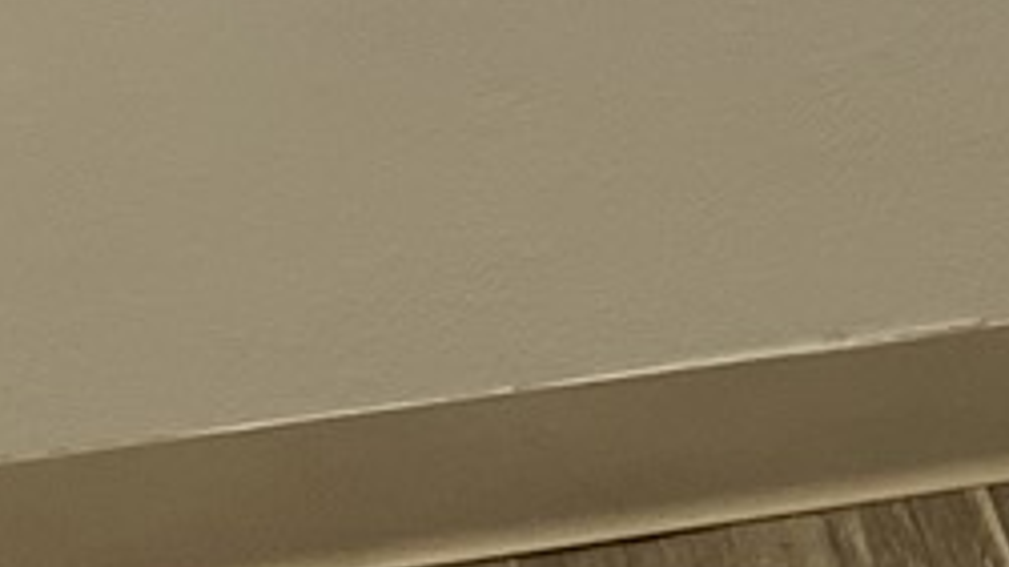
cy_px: -772
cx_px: 1817
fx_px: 6178
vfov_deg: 5.1
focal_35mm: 231
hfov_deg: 8.9
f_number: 1.8
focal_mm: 4.25
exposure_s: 1/60
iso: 50
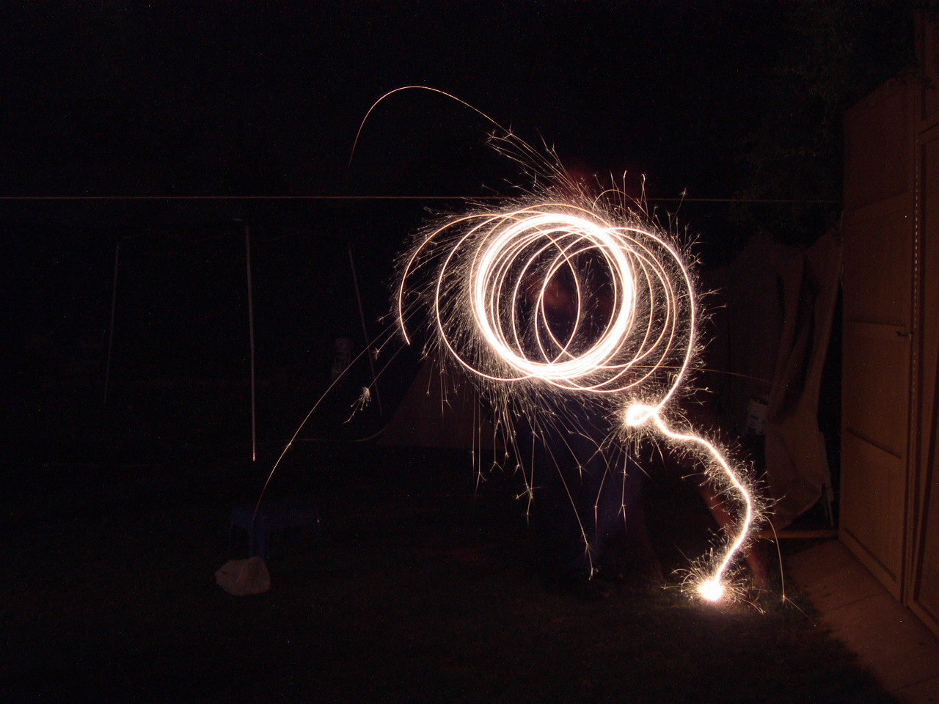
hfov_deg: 49.0
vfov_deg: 37.7
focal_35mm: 38
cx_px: 470
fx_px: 1031
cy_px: 352
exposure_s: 8
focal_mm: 8
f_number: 7.6
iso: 100
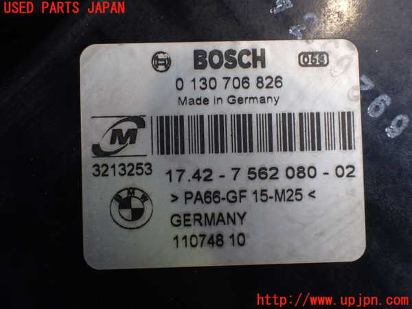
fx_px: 452
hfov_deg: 49.0
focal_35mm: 38
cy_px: 154
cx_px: 206
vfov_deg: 37.7
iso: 320
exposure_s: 1/160
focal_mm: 6.83
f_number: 2.7
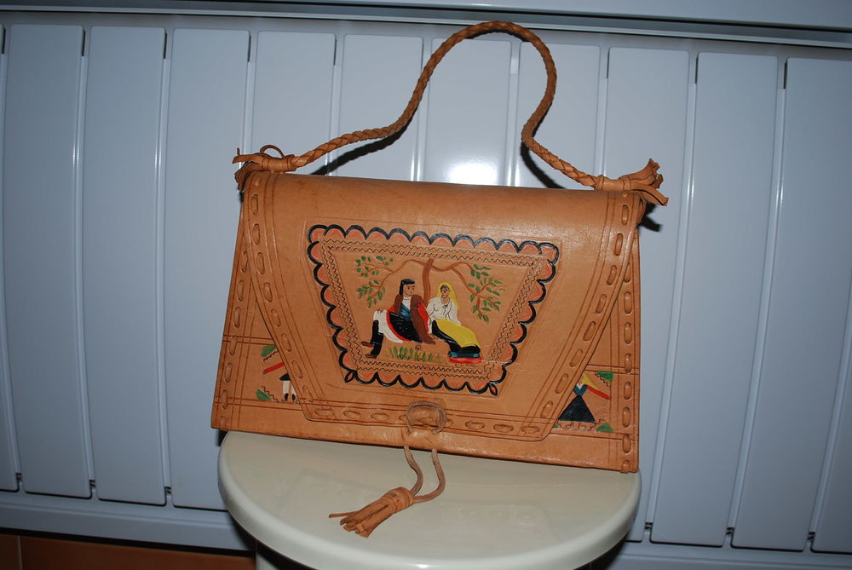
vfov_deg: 40.1
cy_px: 285
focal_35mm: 33
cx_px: 426
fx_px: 782
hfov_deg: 57.2
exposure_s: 1/125
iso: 100
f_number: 4
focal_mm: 22
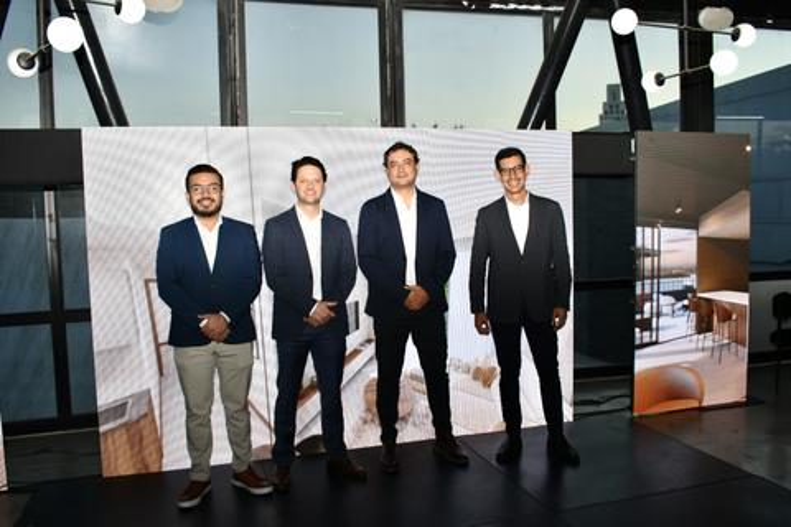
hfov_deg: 60.3
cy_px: 264
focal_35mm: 31
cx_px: 396
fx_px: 681
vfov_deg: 42.3
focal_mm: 21
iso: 200
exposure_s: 1/125
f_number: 5.6
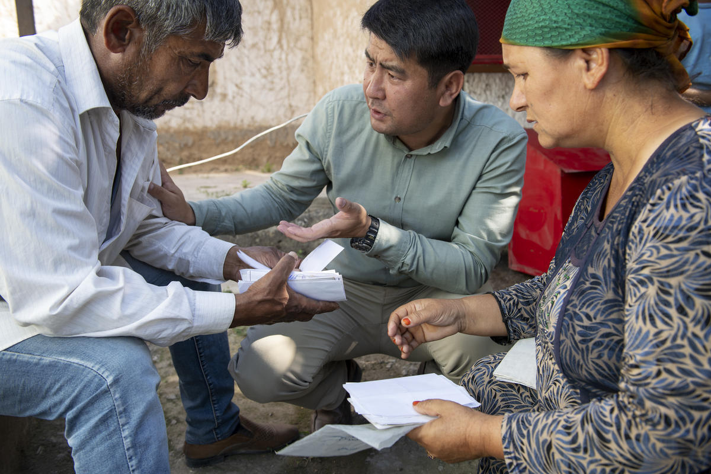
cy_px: 237
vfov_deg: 41.1
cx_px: 356
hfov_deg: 58.7
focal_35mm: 32
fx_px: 632
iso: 125
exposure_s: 1/125
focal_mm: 32
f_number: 5
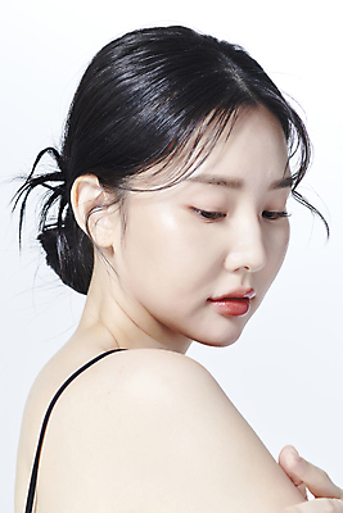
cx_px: 172
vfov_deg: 19.4
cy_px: 256
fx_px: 1499
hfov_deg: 13.1
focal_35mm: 105
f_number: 13
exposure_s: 1/125
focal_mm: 105
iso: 64
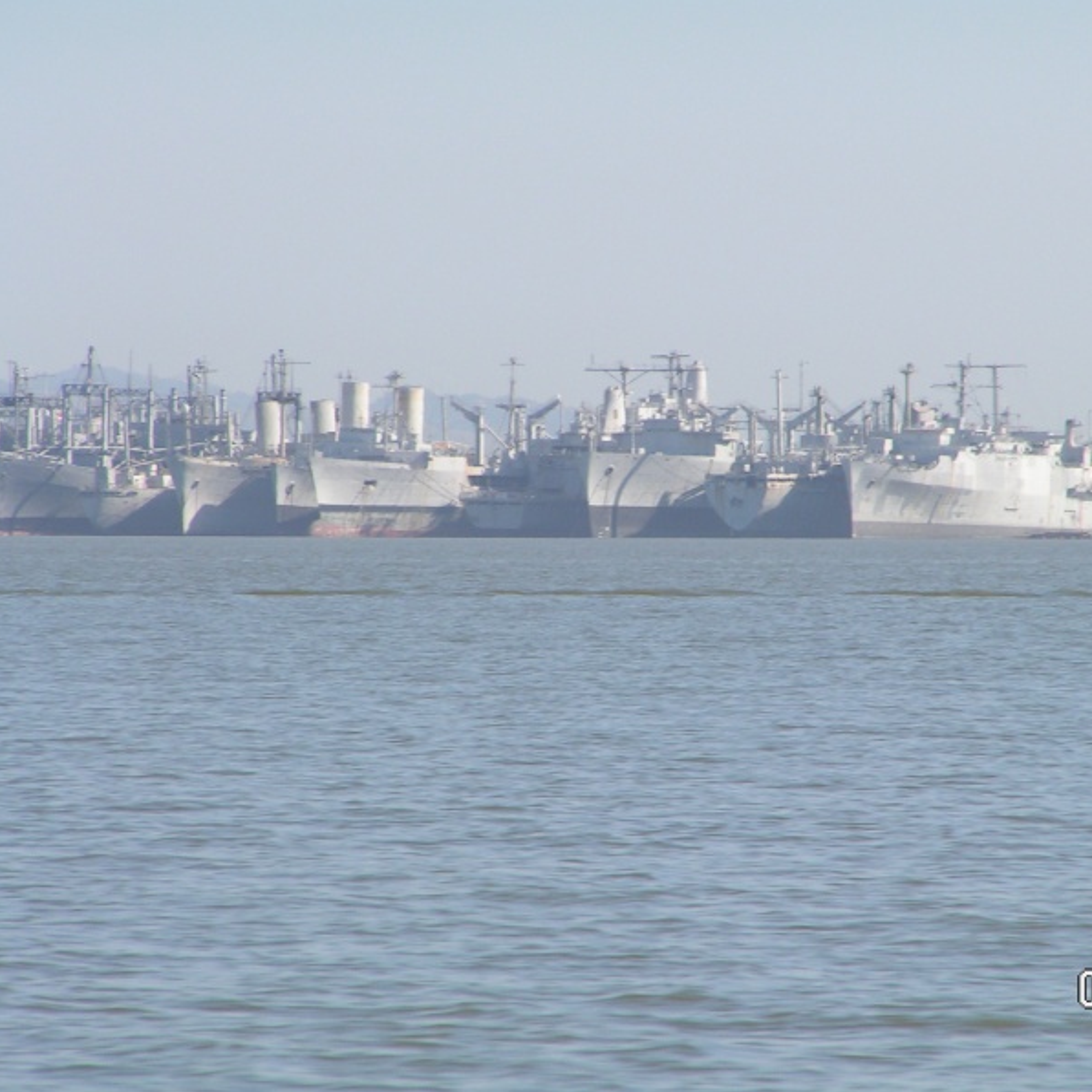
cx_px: 699
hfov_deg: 3.9
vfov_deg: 3.9
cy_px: 547
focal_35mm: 450
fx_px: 16061
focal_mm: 63
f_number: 5
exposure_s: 1/400
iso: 50
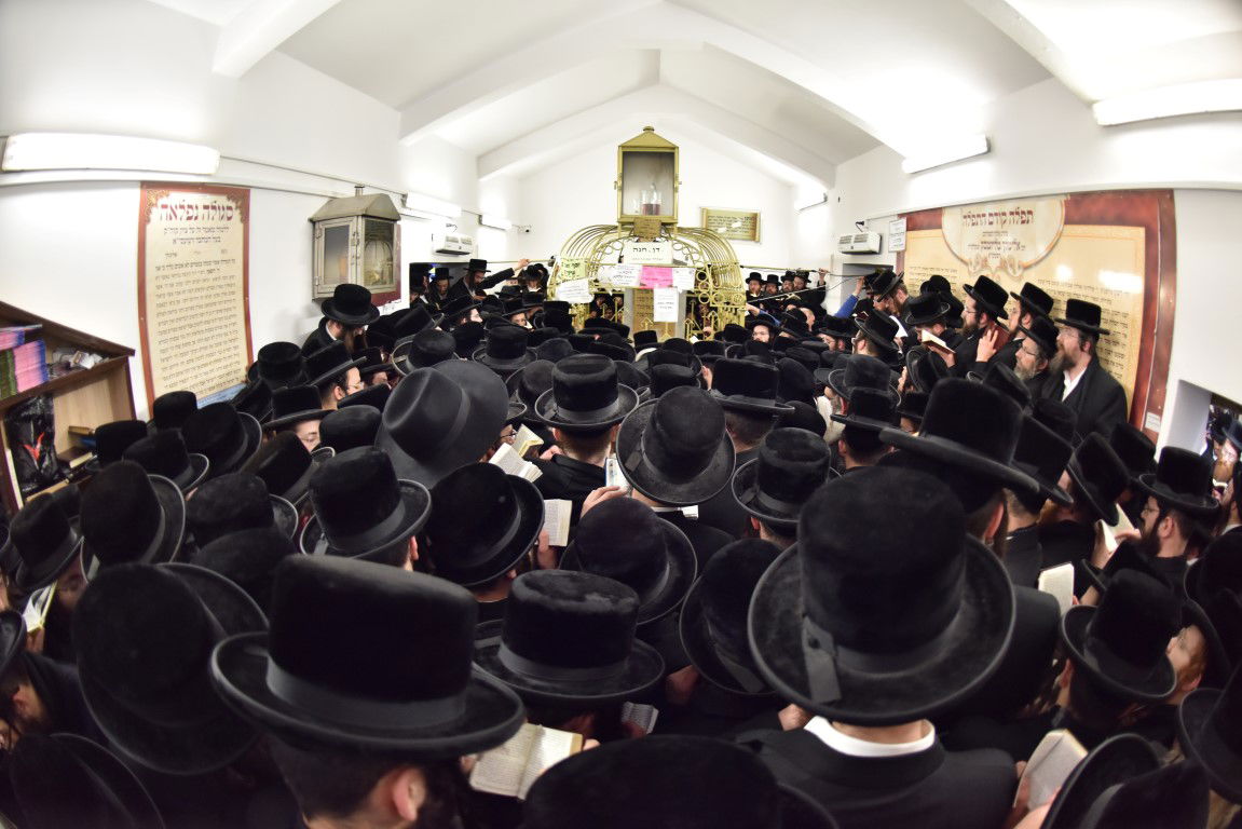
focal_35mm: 16
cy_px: 414
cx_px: 621
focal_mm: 16
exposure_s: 1/100
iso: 1250
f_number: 2.8
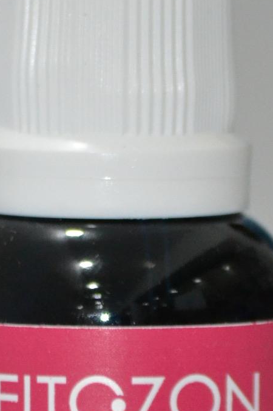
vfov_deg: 2.0
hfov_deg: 1.3
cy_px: 322
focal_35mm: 1023
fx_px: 11648
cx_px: 95
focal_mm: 200
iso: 1600
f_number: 5.6
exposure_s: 1/100
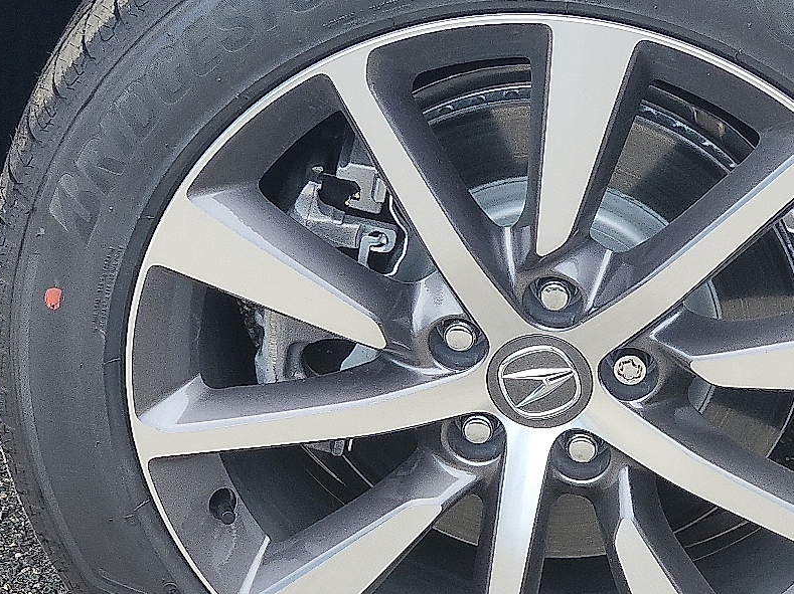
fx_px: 3210
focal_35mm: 140
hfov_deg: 14.1
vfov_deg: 10.6
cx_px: 521
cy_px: 386
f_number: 2.4
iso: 50
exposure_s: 1/192
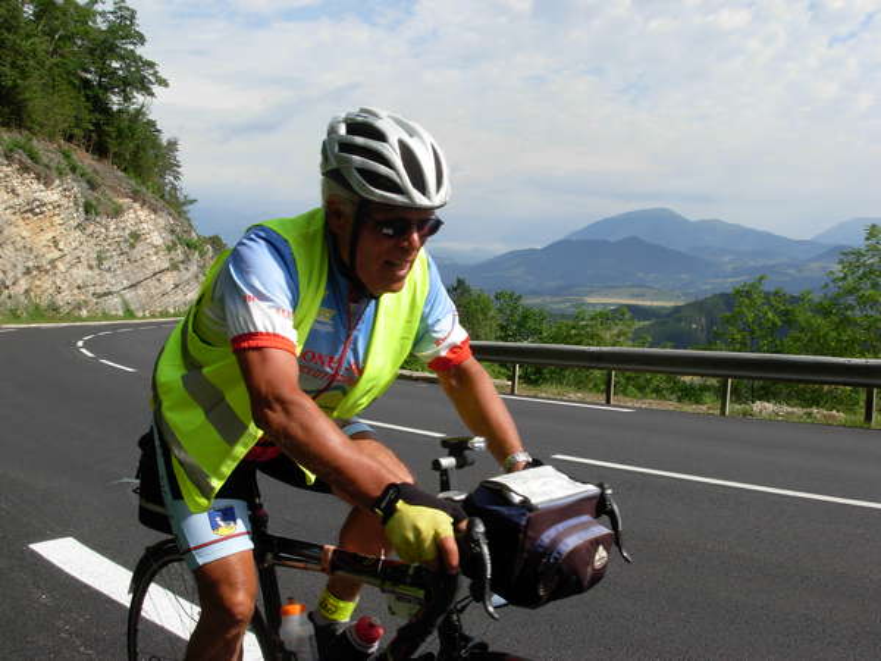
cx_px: 440
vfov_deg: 37.7
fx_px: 967
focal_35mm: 38
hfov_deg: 49.0
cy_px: 330
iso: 79
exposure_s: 1/542
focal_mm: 6.3
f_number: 4.9
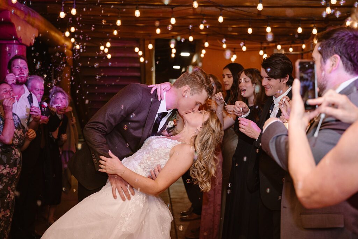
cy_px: 120
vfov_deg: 28.1
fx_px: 477
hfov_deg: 41.1
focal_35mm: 48
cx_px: 179
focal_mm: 48
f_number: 3.2
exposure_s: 1/160
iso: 1600
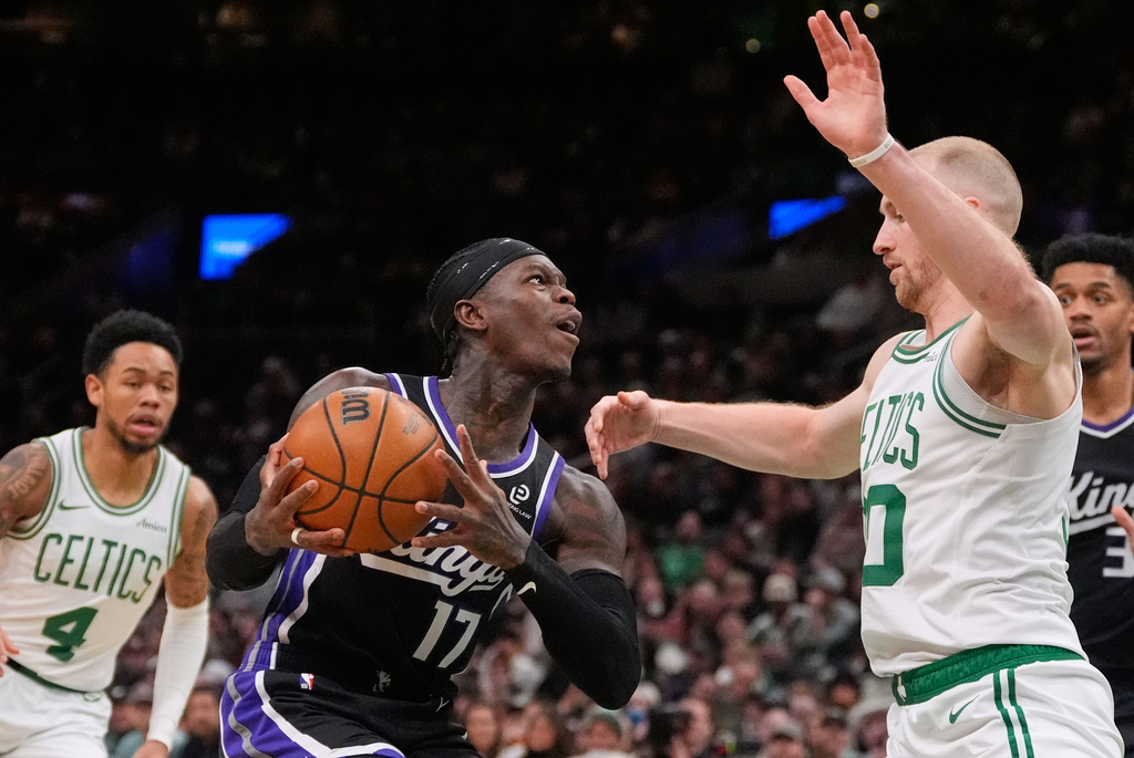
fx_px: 4635
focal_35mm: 147
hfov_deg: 13.9
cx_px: 567
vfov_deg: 9.4
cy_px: 379
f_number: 4
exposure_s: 1/3200
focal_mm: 98
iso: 8000
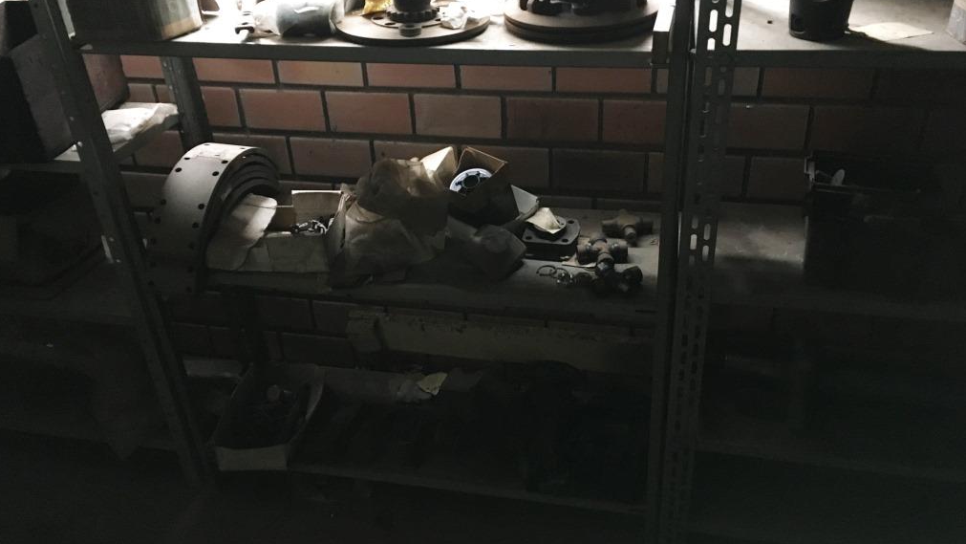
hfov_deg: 61.0
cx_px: 483
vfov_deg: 36.6
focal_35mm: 32
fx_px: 820
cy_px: 239
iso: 500
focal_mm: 4.15
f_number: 2.2
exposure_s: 1/15
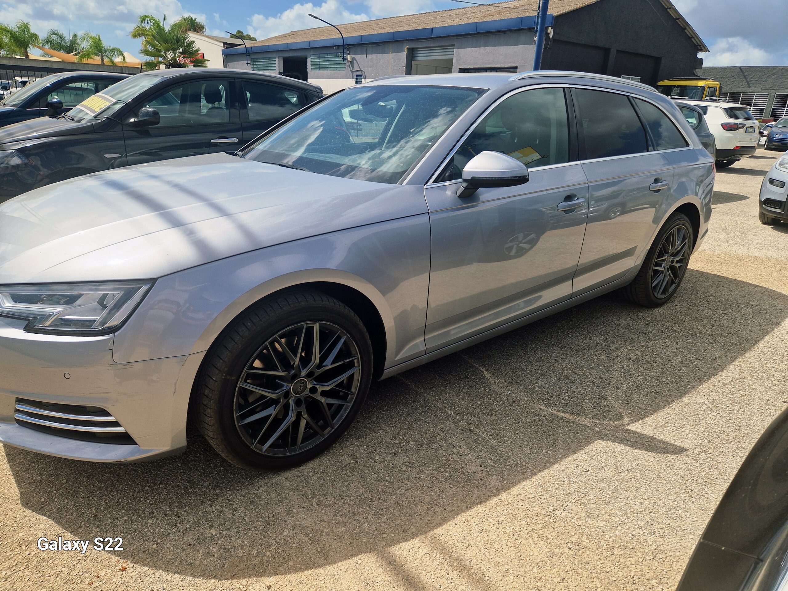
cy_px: 296
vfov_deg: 58.9
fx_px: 524
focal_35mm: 23
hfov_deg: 73.9
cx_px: 394
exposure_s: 1/2200
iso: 50
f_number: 1.8
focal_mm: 5.4
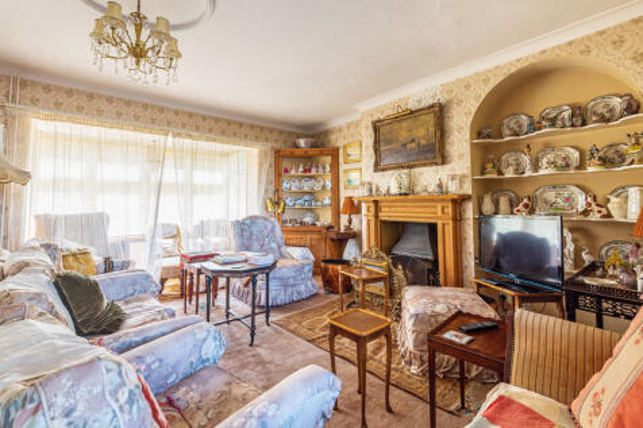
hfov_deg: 96.8
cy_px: 214
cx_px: 322
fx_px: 286
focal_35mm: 16
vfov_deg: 73.7
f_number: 8
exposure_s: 1/13
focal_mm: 16
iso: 200
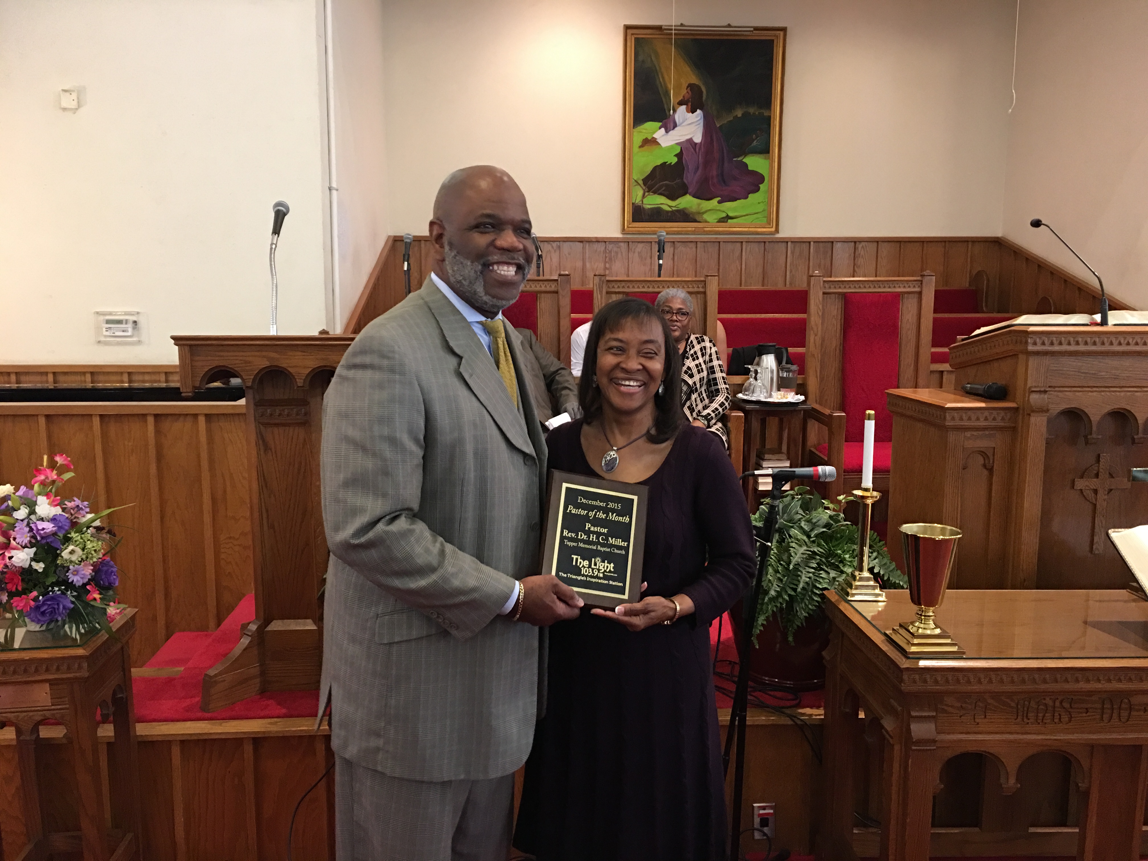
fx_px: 962
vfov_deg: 48.2
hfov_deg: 61.7
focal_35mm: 29
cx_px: 574
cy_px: 430
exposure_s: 1/10
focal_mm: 4.15
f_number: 2.2
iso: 100
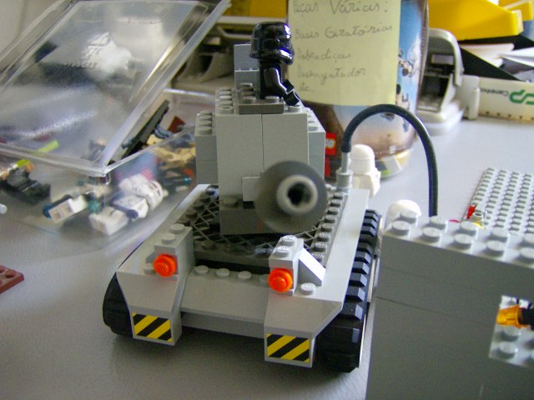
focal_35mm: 36
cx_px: 267
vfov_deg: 39.7
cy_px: 200
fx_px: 555
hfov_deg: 51.4
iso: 200
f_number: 2.8
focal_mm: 6
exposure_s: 1/2.54
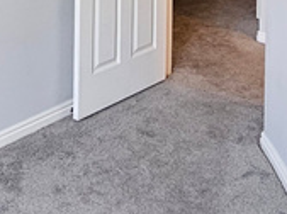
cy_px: -207
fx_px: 654
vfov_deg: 15.2
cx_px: 110
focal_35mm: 79
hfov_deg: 24.7
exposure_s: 1/60
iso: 200
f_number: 2.2
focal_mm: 2.2
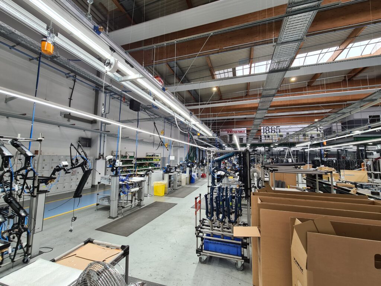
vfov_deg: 89.9
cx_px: 190
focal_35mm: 13
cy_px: 143
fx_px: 143
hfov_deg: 106.2
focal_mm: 2.22
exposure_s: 1/50
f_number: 2.2
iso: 80
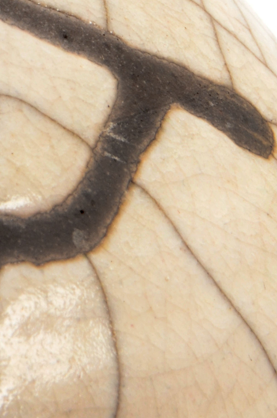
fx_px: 3160
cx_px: -117
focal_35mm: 273
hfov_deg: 5.0
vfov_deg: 7.6
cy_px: 61
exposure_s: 1/160
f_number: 22
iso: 125
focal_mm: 55
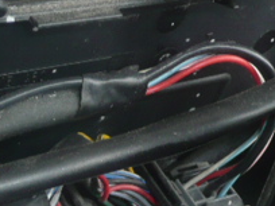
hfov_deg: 22.1
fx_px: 699
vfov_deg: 15.9
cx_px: 69
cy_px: 275
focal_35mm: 88
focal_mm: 4.6
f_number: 3.3
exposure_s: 1/30
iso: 100
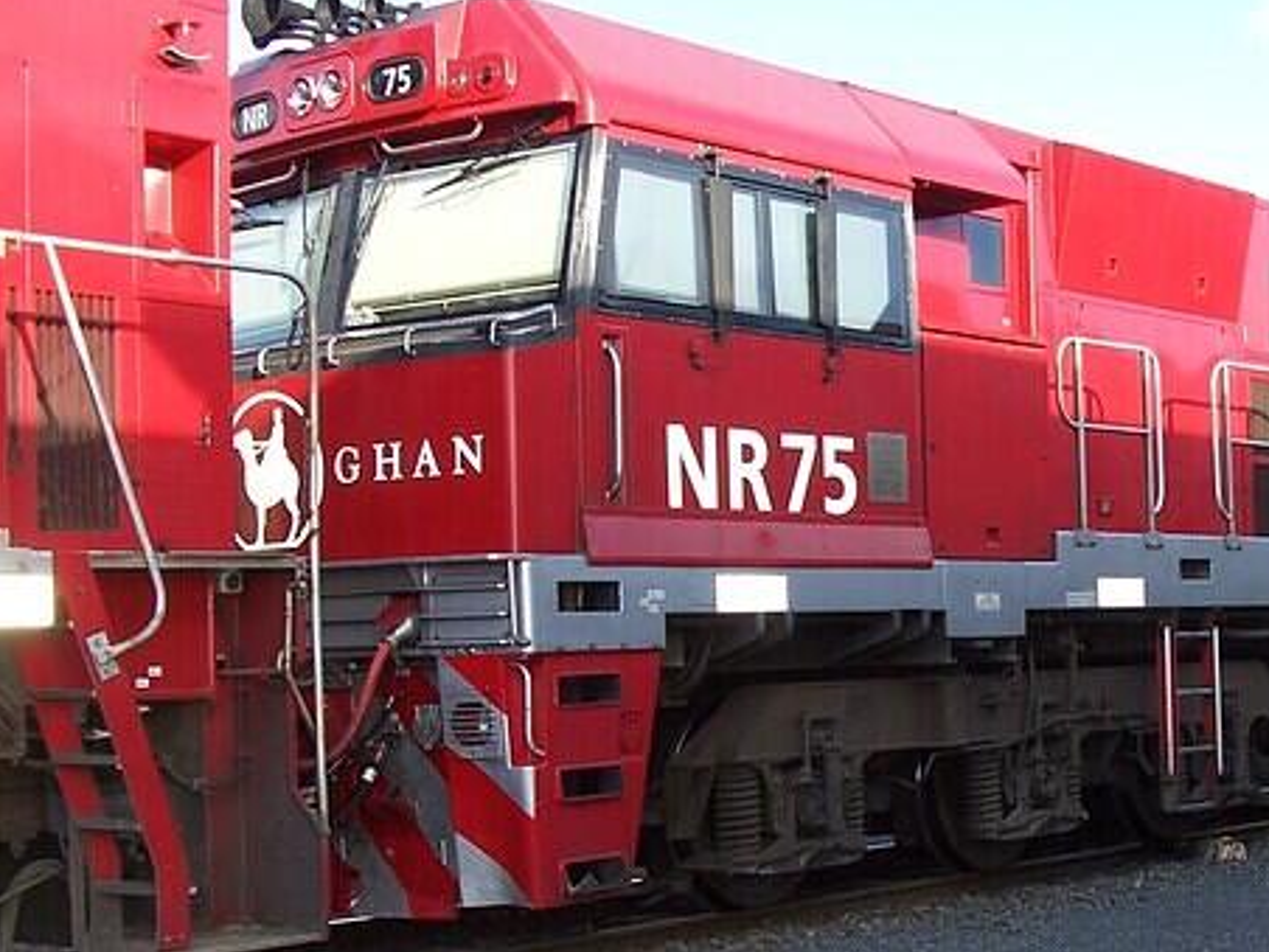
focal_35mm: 62
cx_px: 1025
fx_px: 2273
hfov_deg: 30.4
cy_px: 674
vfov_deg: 23.5
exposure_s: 1/350
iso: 80
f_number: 2.8
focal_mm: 6
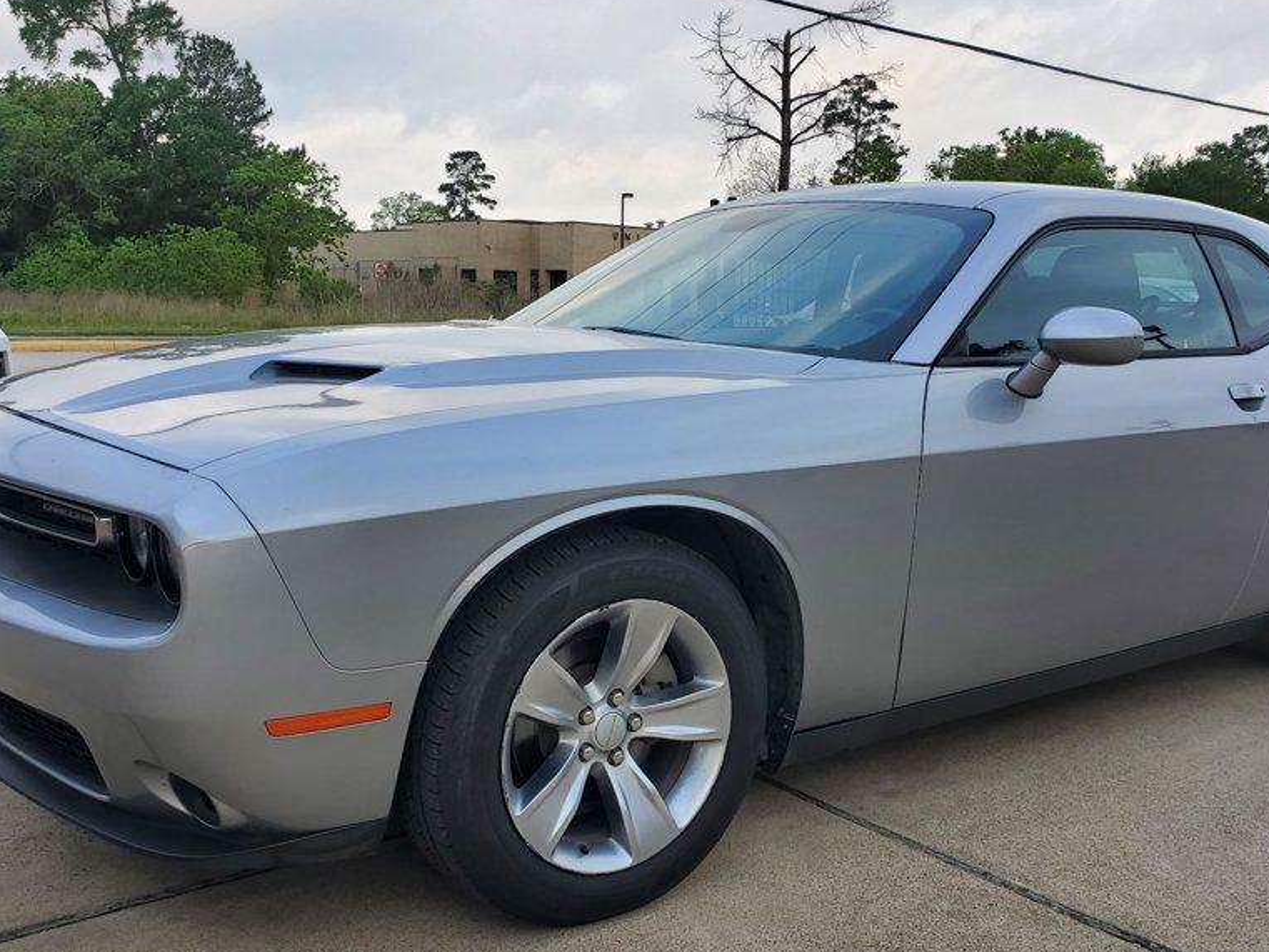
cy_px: 590
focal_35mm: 35
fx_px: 1283
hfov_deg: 52.5
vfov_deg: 40.4
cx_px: 692
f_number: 2.4
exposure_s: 1/256
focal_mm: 4.3
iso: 50
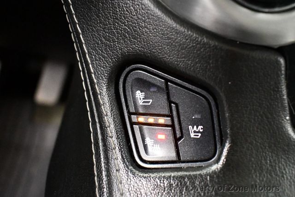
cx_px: 148
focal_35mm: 36
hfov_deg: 53.1
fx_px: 295
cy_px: 98
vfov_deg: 36.9
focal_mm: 18
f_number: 3.5
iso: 9000
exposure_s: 1/60
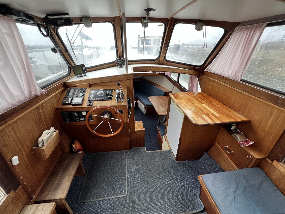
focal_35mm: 13
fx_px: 107
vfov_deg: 89.9
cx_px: 142
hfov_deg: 106.2
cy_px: 107
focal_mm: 1.57
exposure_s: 1/99
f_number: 1.8
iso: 80
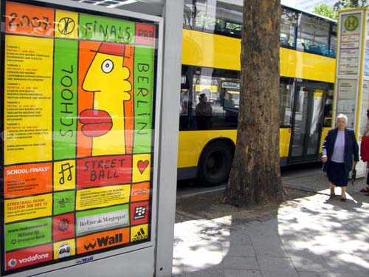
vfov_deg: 37.7
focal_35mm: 38
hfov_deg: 49.0
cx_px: 184
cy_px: 138
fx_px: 405
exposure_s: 1/250
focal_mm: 6.2
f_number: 2.7
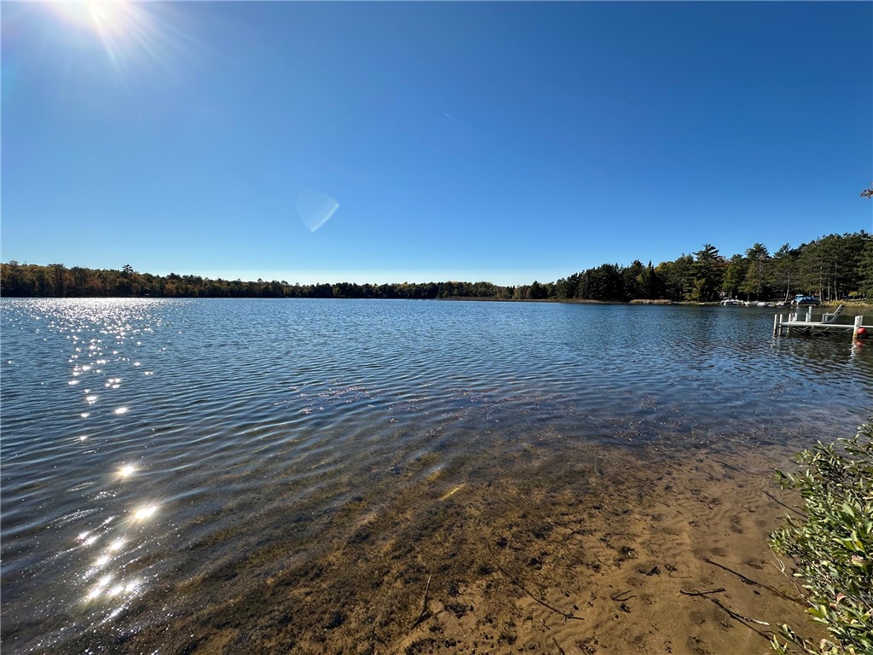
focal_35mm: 14
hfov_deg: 102.1
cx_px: 436
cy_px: 328
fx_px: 353
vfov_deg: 85.7
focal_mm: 2.22
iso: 50
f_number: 2.2
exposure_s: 1/2882
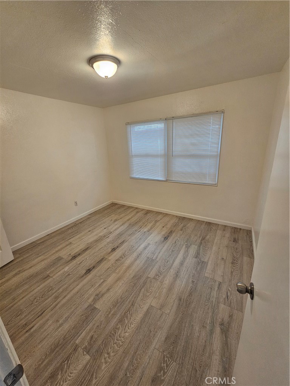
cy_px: 193
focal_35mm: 13
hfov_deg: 89.9
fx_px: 145
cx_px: 145
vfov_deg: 106.2
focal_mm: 2.2
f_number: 2.2
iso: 125
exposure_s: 1/60
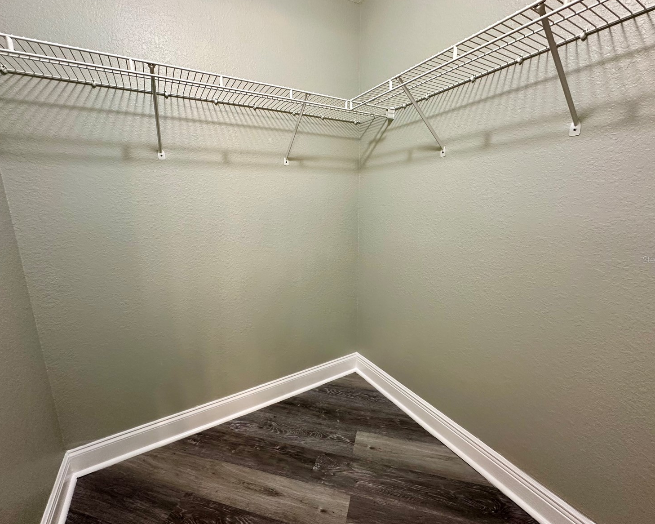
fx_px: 291
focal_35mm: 15
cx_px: 326
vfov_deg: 84.0
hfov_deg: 96.8
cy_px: 259
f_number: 2.2
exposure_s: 1/60
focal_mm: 2.22
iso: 200
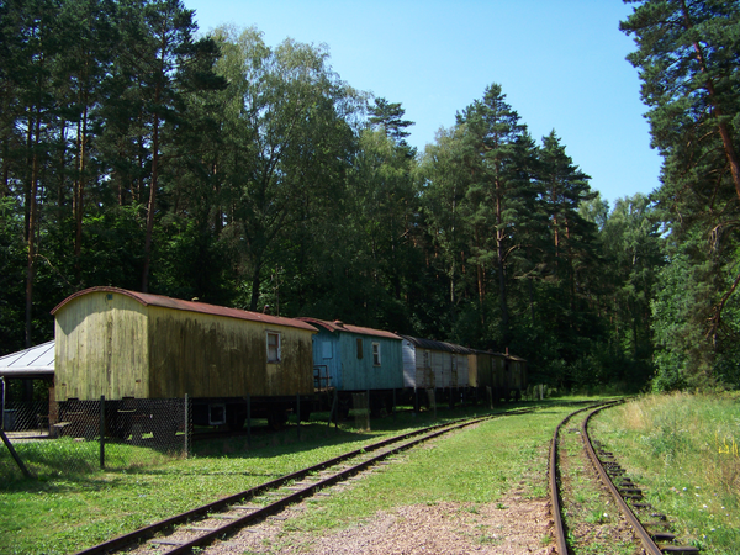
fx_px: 770
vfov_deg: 39.7
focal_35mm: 36
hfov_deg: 51.4
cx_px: 370
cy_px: 278
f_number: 2.8
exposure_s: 1/640
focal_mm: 5.85
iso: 67
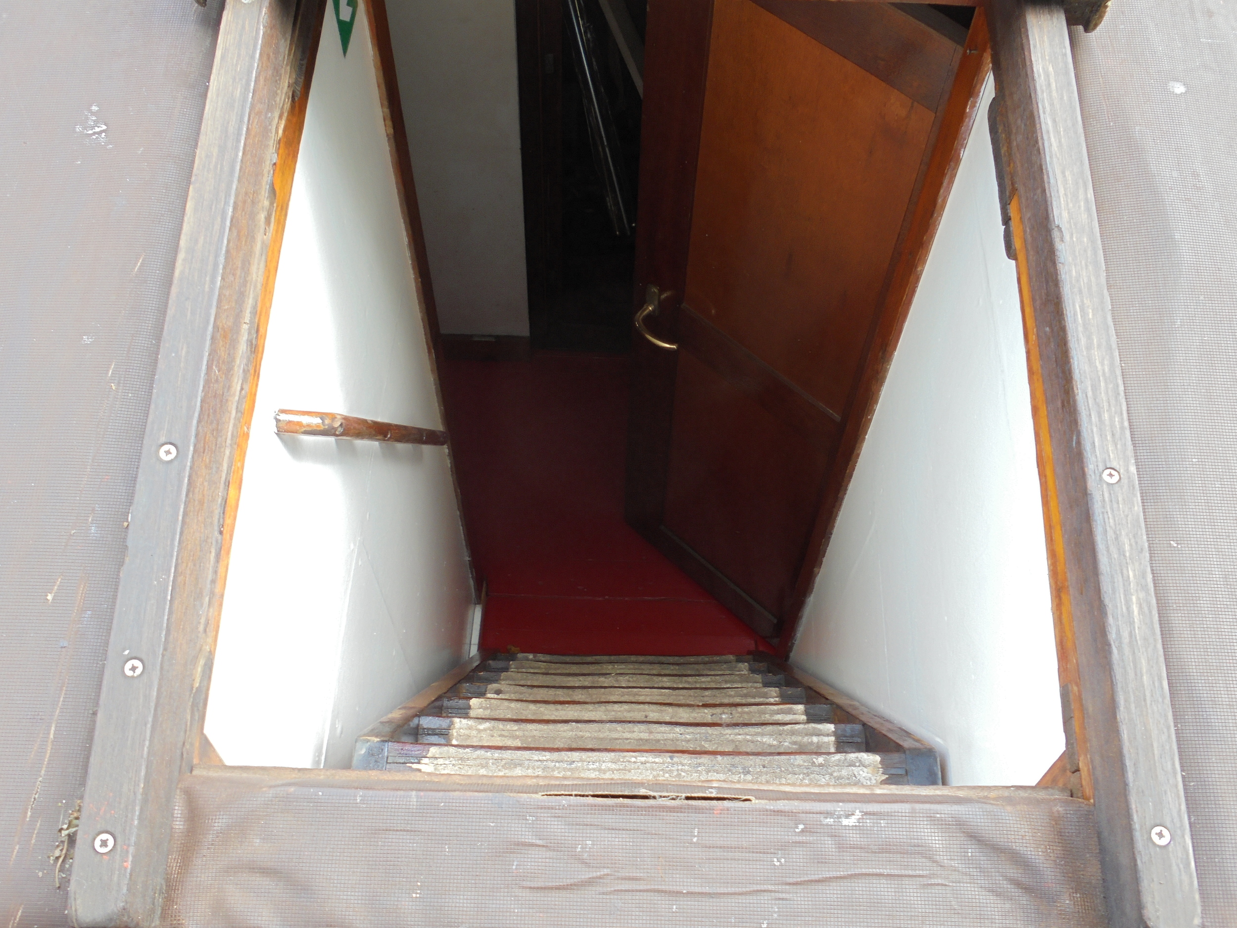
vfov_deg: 41.8
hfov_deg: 54.0
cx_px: 618
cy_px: 464
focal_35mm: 34
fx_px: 1215
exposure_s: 1/50
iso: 100
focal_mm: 6.1
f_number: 4
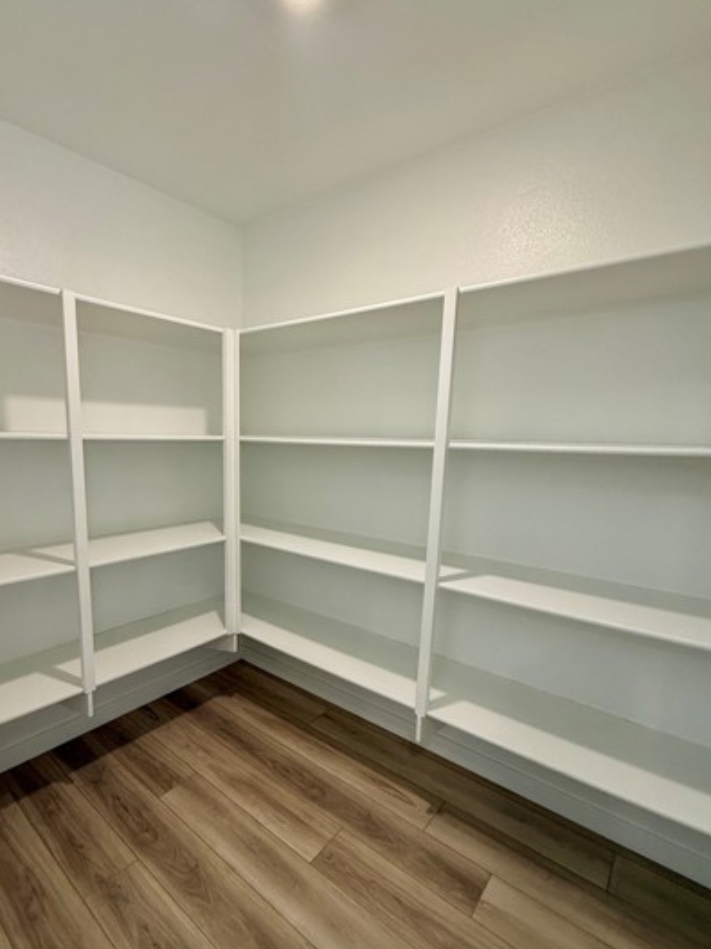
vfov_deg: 90.8
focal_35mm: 17
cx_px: 306
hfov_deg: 74.3
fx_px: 466
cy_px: 513
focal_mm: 2.22
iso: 250
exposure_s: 1/120
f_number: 2.2
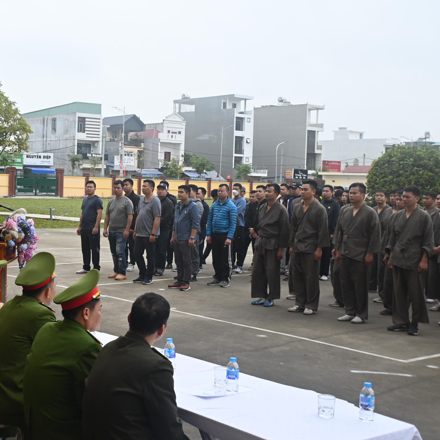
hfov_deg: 32.2
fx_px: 748
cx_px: 111
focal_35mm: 52
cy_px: 223
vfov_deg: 32.8
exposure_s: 1/250
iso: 200
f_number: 4.5
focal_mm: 27
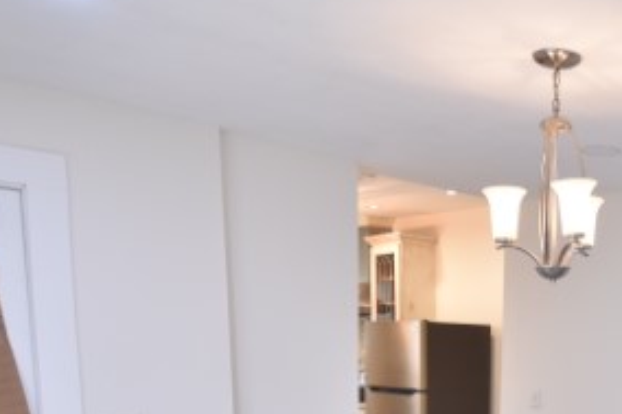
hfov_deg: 46.1
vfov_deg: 32.0
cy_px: 423
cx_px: 554
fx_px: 656
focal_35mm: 38
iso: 800
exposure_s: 1/125
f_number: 3.5
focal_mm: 10
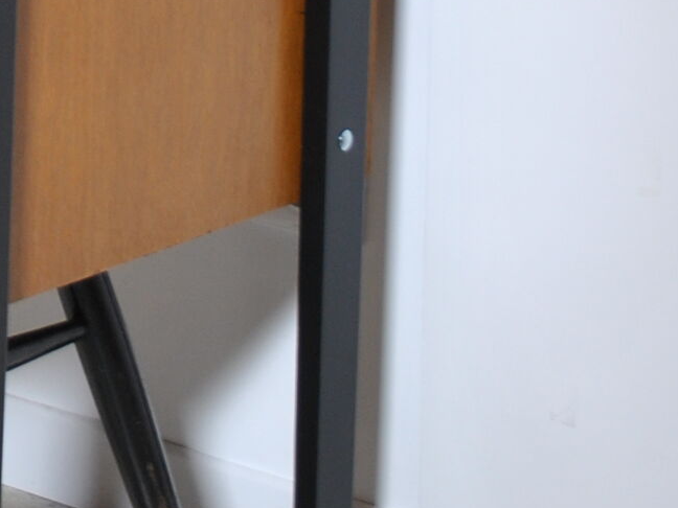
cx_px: -223
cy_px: -291
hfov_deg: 12.3
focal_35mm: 155
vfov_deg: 9.3
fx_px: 3036
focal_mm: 24
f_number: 4
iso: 200
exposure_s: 1/25
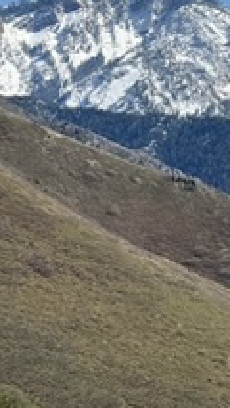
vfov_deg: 7.3
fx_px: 3184
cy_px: 146
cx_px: 295
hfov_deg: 4.1
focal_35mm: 294
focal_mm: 15.66
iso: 50
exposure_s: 1/1613
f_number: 2.8
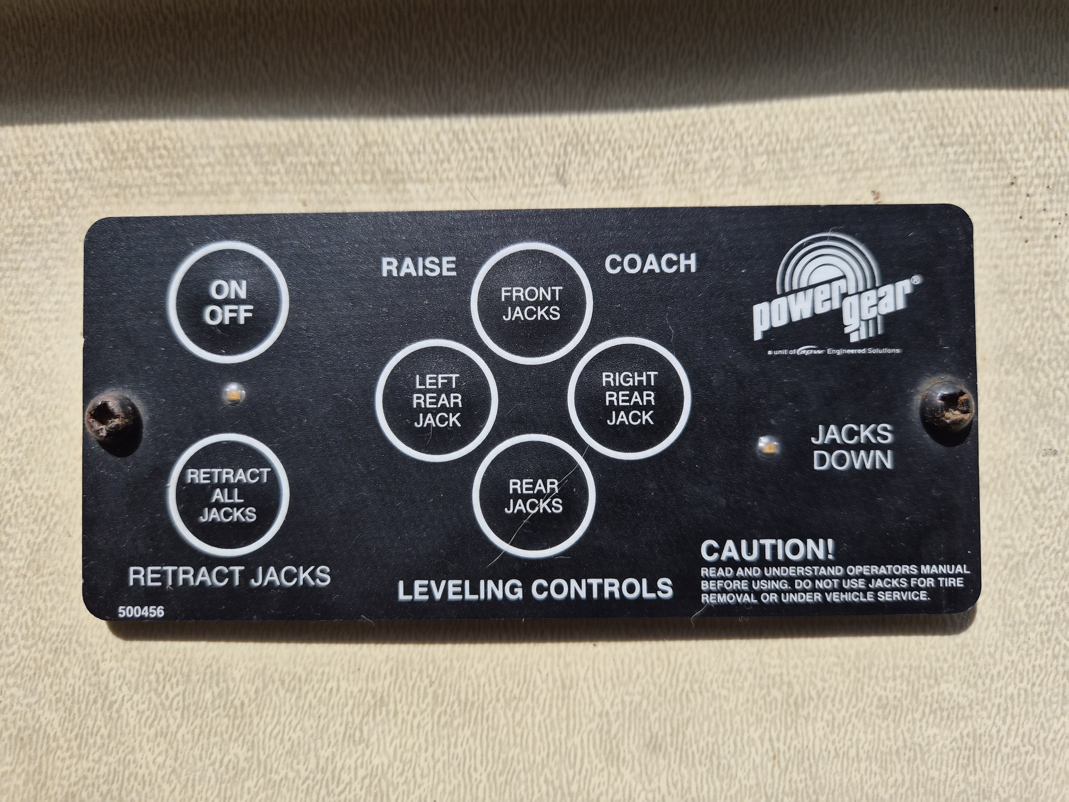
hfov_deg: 73.9
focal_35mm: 23
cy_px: 401
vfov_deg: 58.9
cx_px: 534
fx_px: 710
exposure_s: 1/2048
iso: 80
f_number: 1.8
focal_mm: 5.4
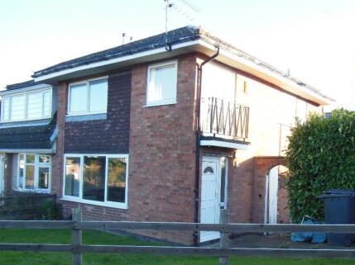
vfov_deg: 41.5
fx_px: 348
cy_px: 165
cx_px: 235
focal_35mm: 34
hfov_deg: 53.0
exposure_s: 1/250
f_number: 3.5
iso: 320
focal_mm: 4.5
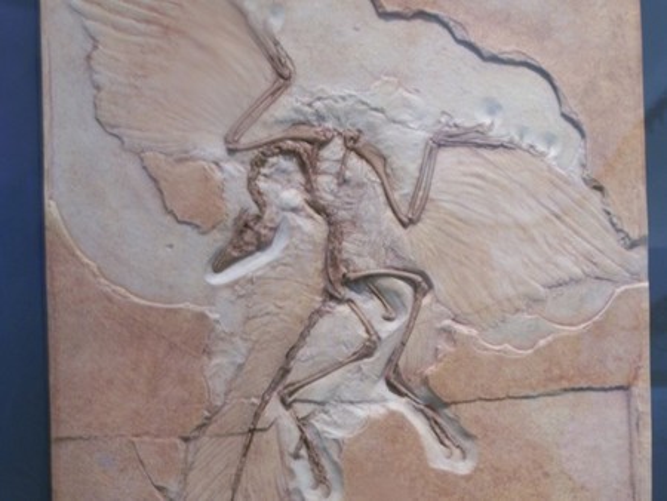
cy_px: 250
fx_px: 1446
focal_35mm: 75
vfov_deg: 19.7
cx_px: 334
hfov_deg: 26.0
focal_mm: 12.4
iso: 80
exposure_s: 1/2
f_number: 3.2
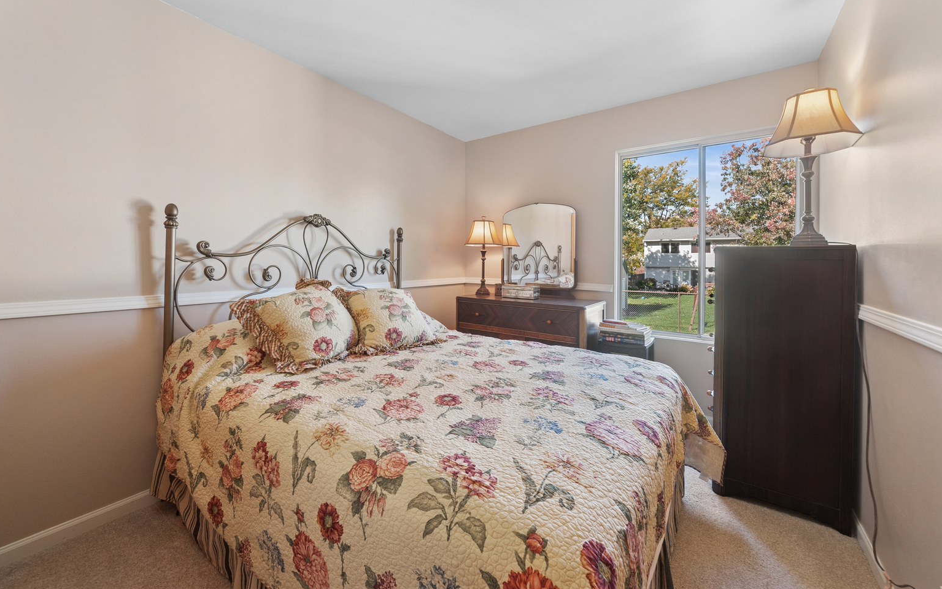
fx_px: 359
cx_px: 462
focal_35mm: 14
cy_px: 259
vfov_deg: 78.3
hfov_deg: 105.3
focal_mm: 13
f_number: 8
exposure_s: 1/30
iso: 400
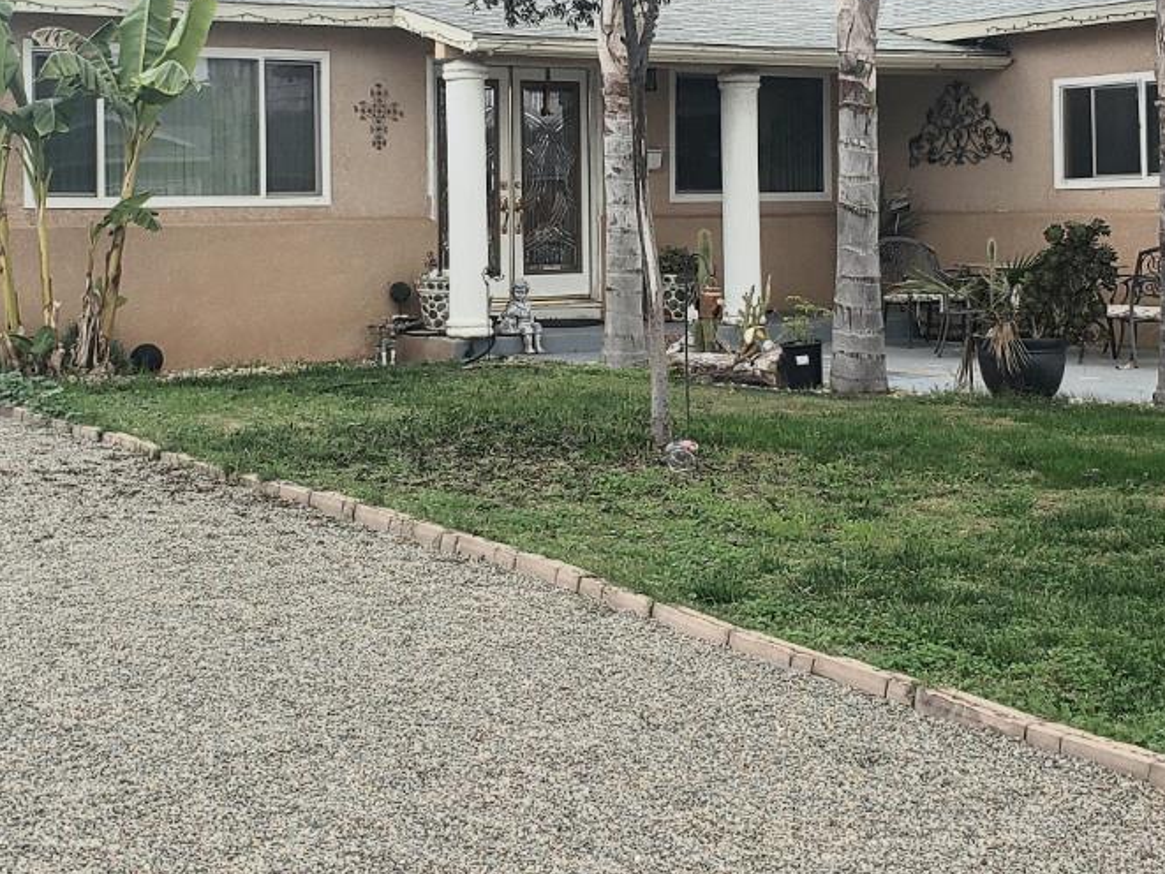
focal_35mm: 59
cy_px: 175
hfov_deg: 32.6
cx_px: 502
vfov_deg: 24.4
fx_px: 1986
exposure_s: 1/654
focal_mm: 4.3
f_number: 2.4
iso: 50
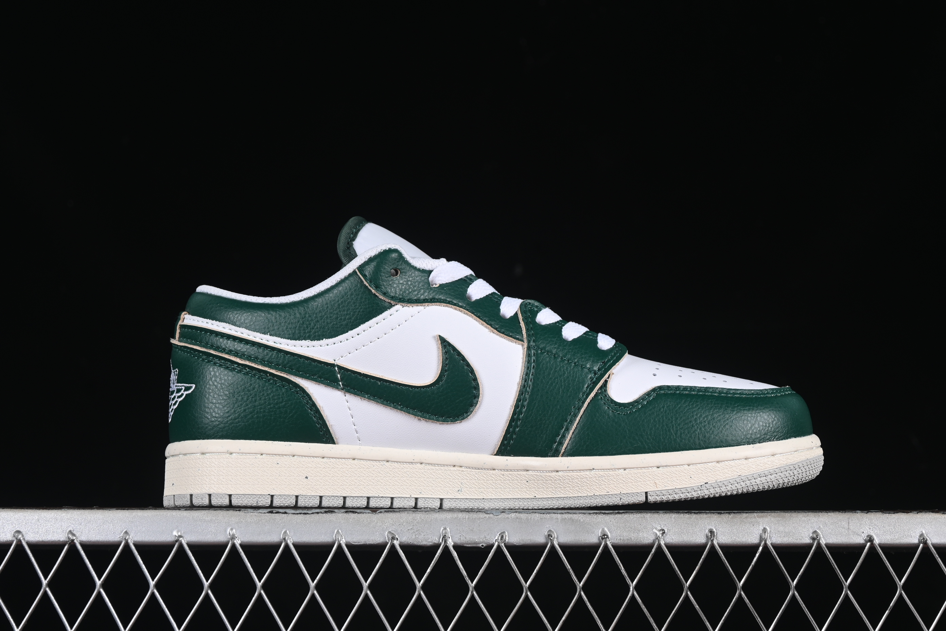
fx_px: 1971
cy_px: 316
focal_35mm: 75
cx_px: 473
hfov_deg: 27.0
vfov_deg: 18.2
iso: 160
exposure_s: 1/80
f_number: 7.1
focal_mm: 50
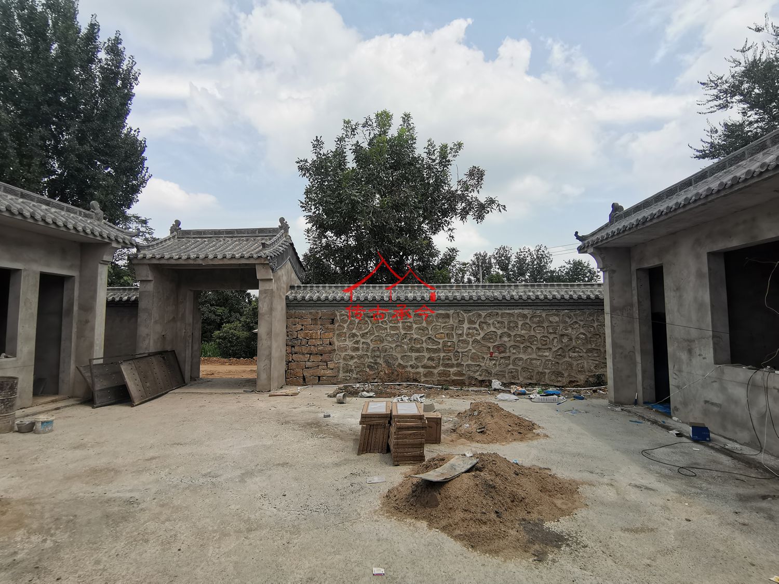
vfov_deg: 74.7
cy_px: 292
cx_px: 390
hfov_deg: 91.0
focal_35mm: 17
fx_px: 383
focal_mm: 2.23
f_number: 2.2
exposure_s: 1/620
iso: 50
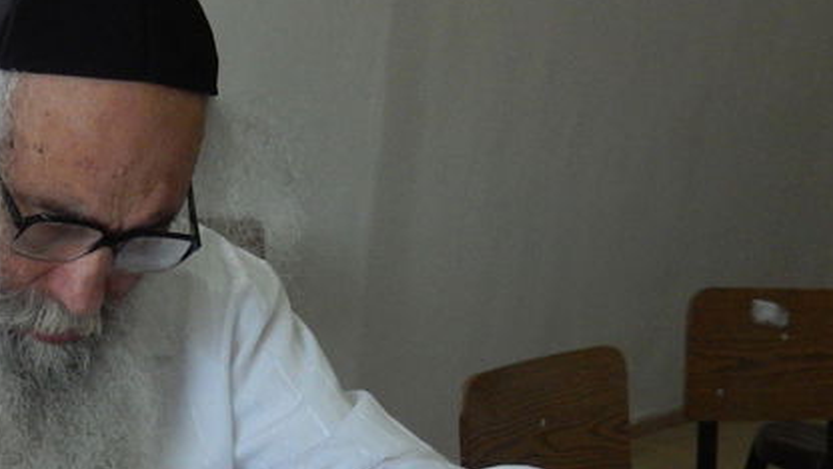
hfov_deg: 29.9
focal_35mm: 67
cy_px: 485
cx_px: 64
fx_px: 1480
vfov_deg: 17.5
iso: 400
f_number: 3.4
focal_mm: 4.5
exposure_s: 1/250
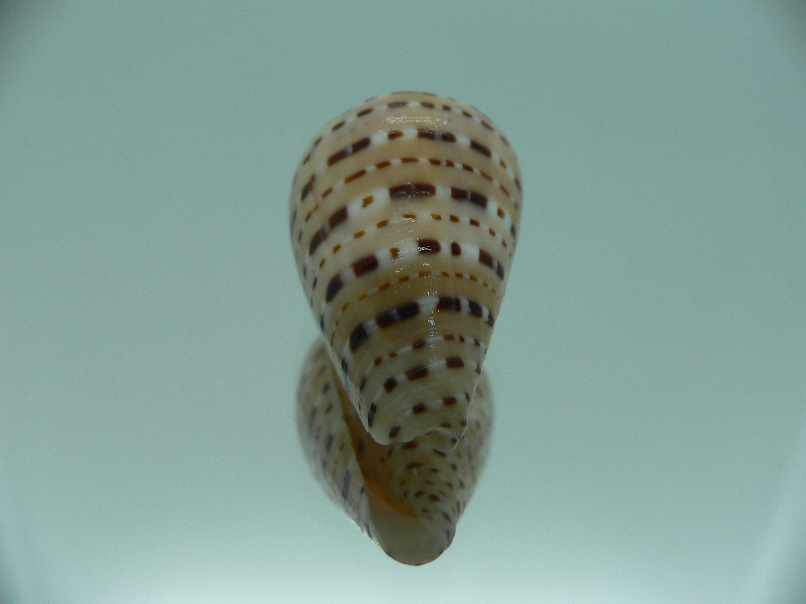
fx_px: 815
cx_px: 403
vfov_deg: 40.7
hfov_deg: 52.6
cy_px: 302
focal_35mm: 35
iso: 80
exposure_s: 1/80
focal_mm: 4.6
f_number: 2.8
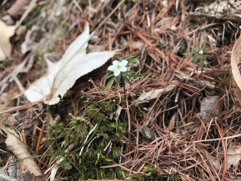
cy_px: 90
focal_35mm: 28
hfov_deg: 63.4
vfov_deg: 49.7
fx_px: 195
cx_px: 120
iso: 20
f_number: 1.8
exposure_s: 1/255
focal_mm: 3.99
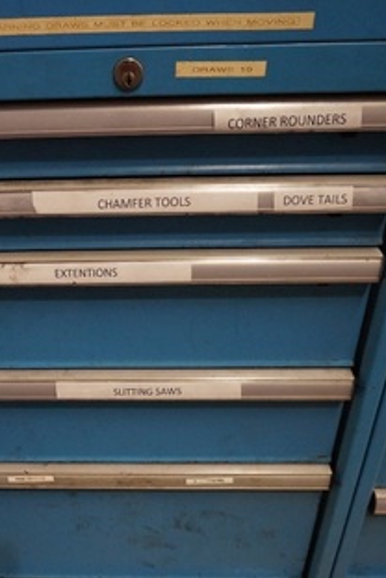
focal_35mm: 37
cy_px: 340
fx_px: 594
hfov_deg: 35.4
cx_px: 108
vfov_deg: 51.6
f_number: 3.5
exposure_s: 1/160
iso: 2000
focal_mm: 16
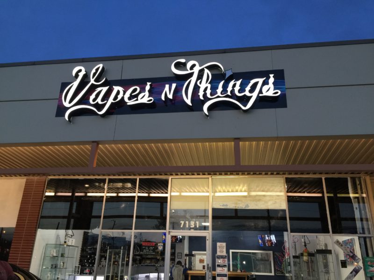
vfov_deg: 48.2
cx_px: 187
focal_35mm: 29
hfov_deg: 61.7
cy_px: 140
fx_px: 313
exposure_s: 1/15
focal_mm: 4.15
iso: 32
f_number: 2.2
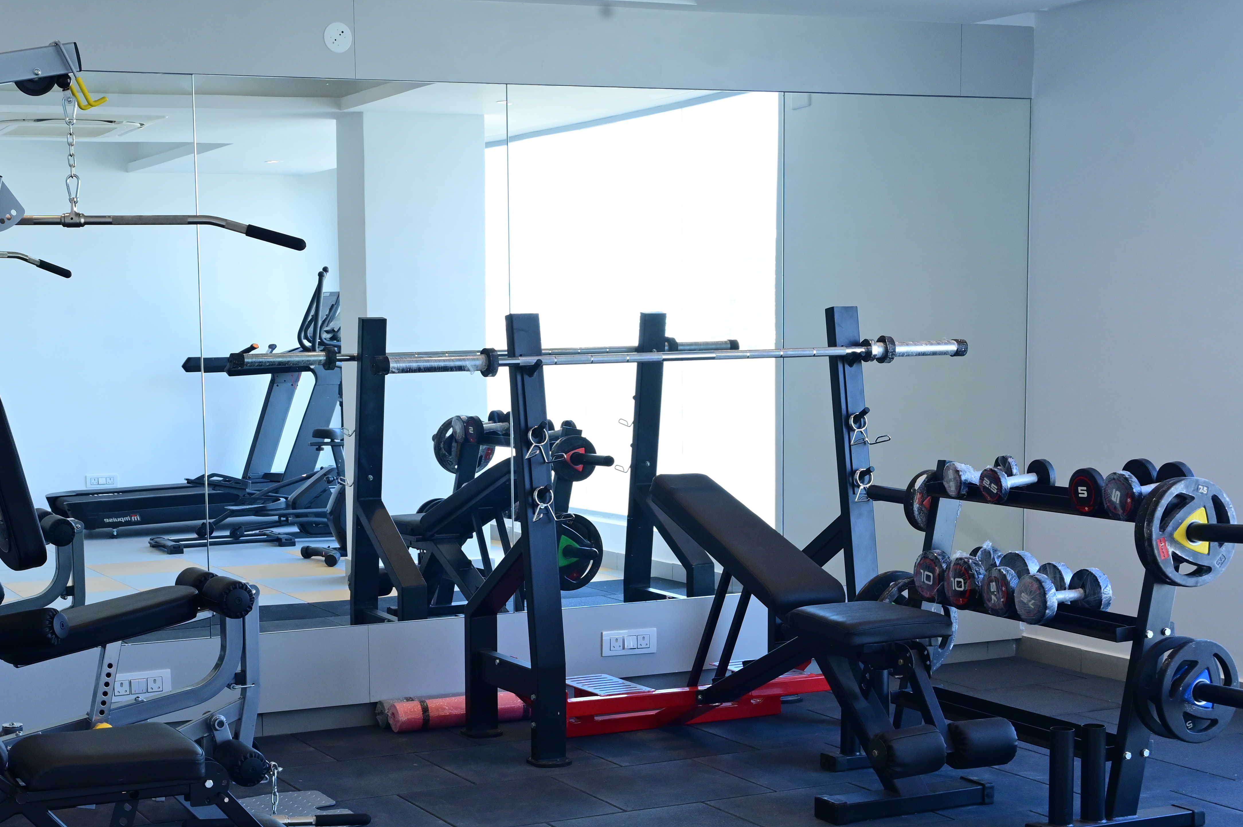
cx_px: 431
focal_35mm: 53
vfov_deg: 25.4
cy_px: 545
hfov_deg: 37.2
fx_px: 1829
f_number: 9
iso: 1250
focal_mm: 38
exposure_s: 1/160
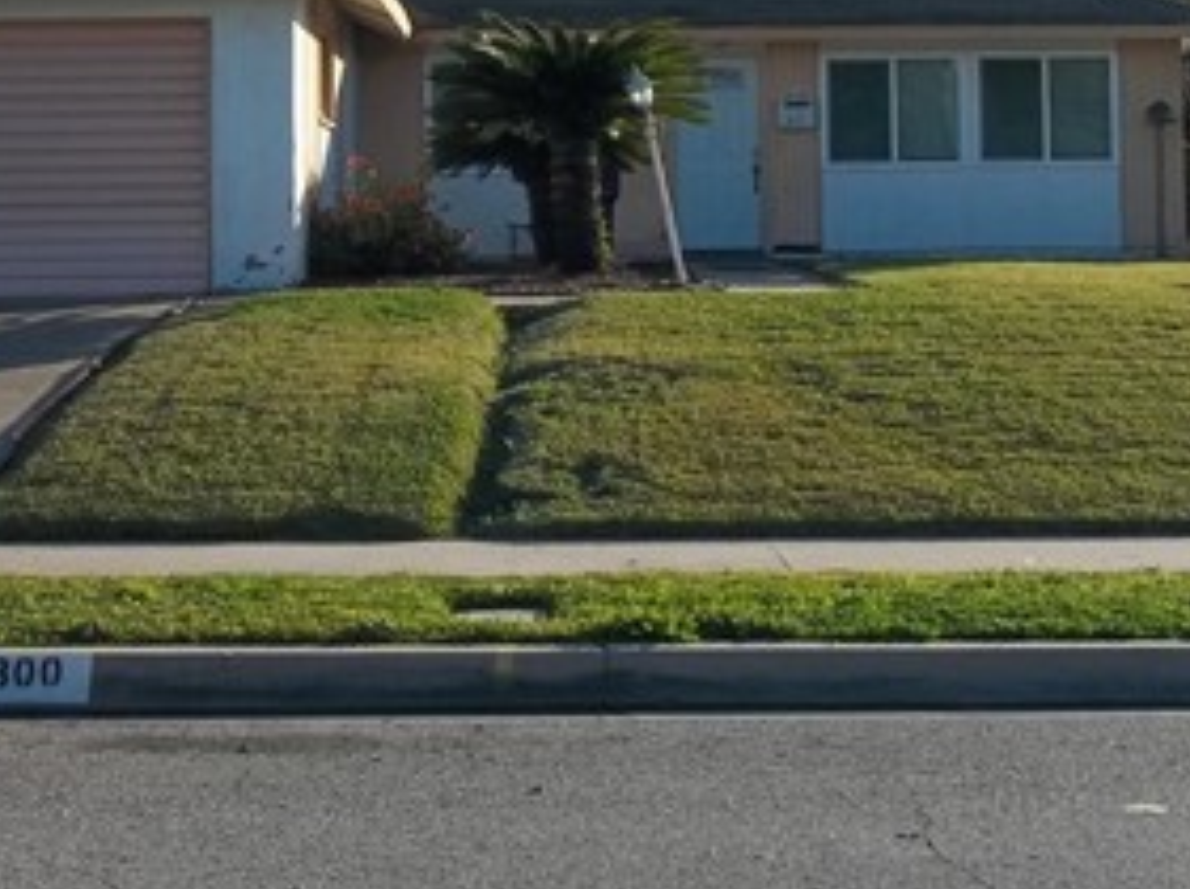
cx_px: 618
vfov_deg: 19.7
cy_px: 76
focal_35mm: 73
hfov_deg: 26.7
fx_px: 2506
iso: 80
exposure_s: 1/160
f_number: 8.8
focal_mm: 5.7
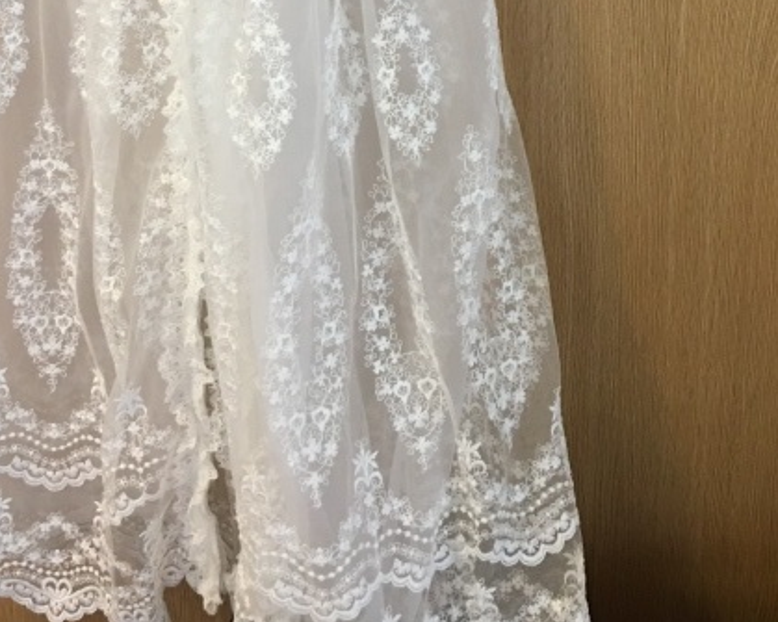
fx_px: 1243
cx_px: 392
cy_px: -52
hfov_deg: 34.8
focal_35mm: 54
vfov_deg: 26.1
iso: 80
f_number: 2.2
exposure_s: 1/17
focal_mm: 4.15
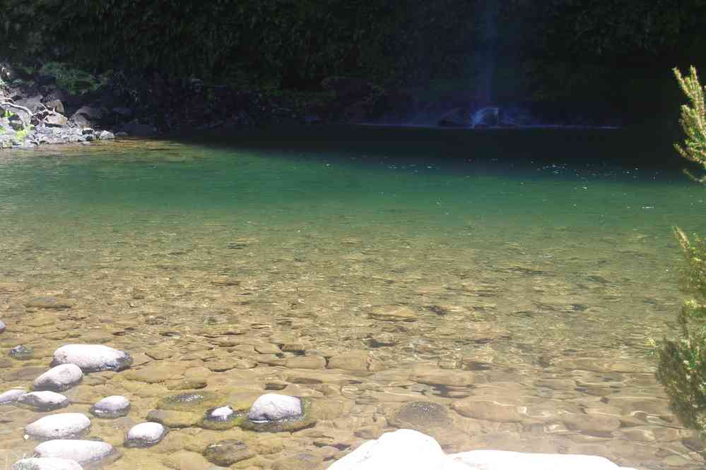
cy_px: 235
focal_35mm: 50
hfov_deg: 40.0
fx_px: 971
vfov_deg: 27.3
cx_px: 353
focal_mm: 33
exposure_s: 1/60
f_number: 6.3
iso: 400
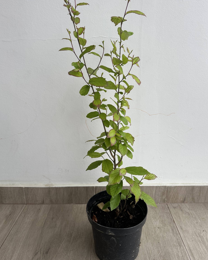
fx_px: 200
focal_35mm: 26
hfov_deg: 54.9
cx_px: 105
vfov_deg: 65.9
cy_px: 118
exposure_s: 1/121
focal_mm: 6.86
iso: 80
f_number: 1.78
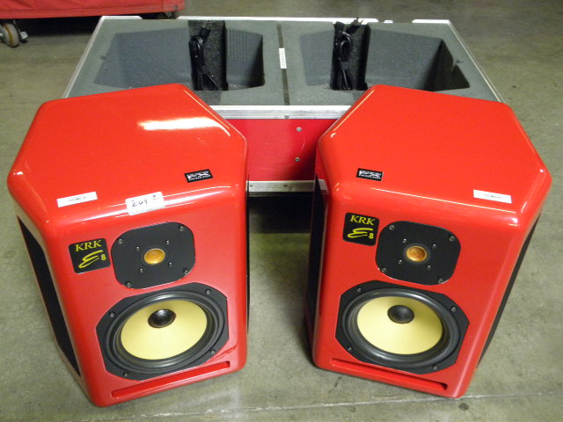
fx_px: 586
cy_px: 211
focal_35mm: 36
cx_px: 282
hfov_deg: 51.4
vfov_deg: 39.7
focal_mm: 6.4
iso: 400
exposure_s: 1/8
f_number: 3.7
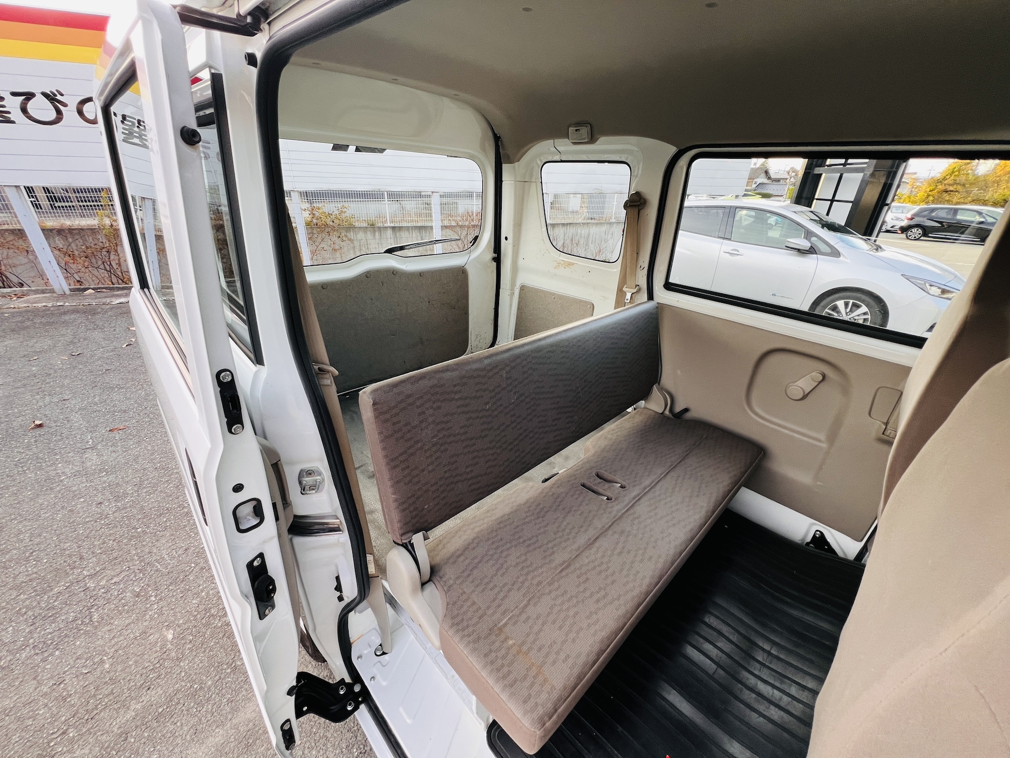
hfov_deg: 106.2
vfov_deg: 89.9
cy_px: 379
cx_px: 505
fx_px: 379
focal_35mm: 13
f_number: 1.8
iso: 80
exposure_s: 1/99
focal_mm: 1.57
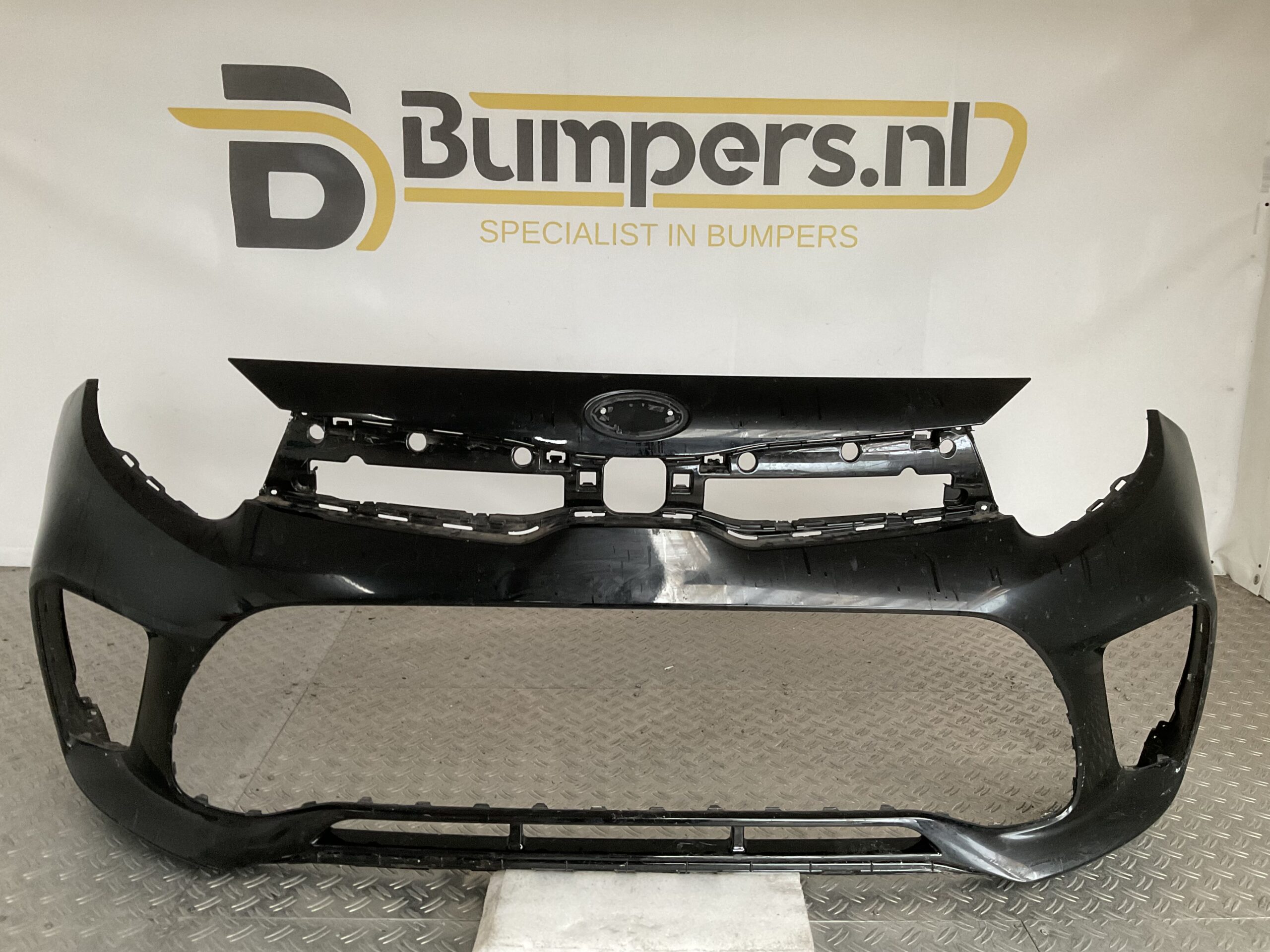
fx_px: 1064
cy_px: 476
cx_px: 635
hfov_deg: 61.7
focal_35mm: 29
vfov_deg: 48.2
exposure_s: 1/50
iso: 160
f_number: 1.8
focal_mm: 3
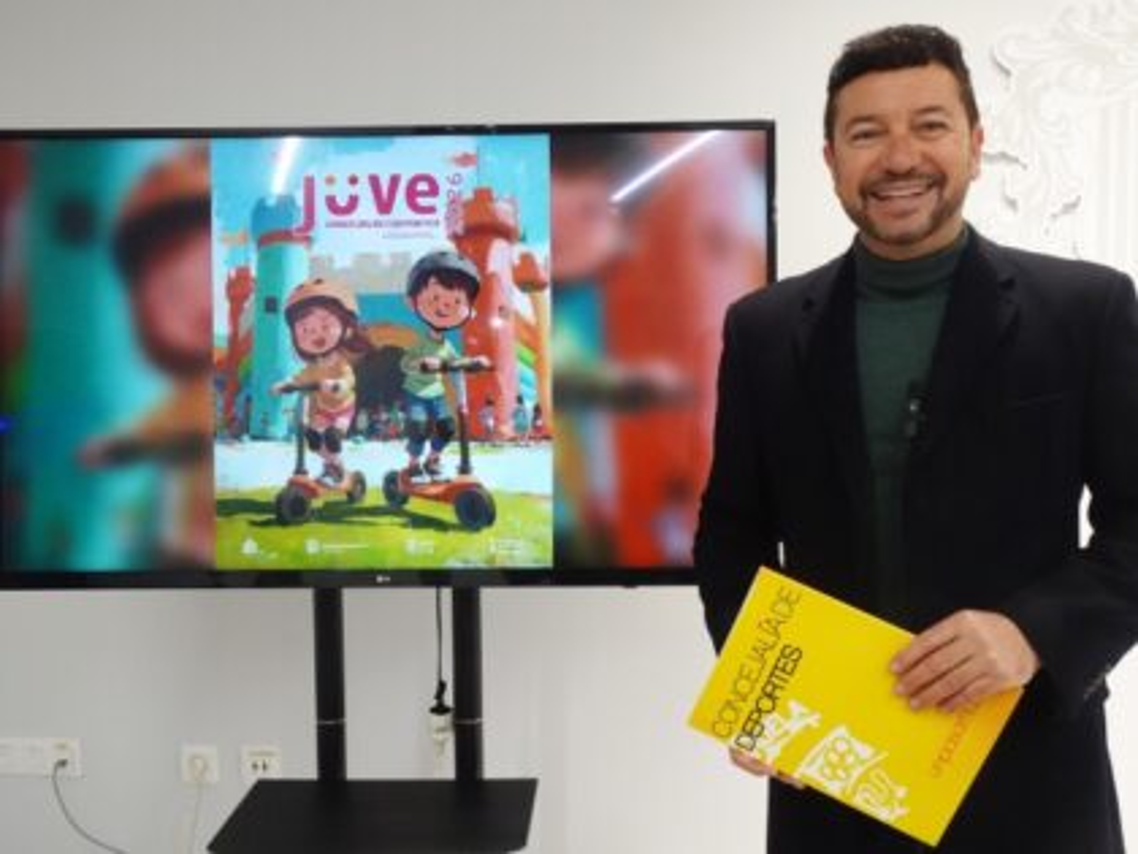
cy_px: 427
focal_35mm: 36
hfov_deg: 51.4
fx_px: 1183
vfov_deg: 39.7
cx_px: 569
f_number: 4
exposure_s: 1/60
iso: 400
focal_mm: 6.08
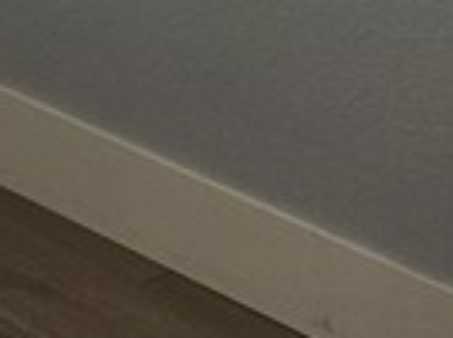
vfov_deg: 7.0
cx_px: -859
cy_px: -862
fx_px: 2299
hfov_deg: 9.2
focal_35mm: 176
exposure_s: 1/180
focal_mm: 6.3
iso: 20
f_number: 1.7
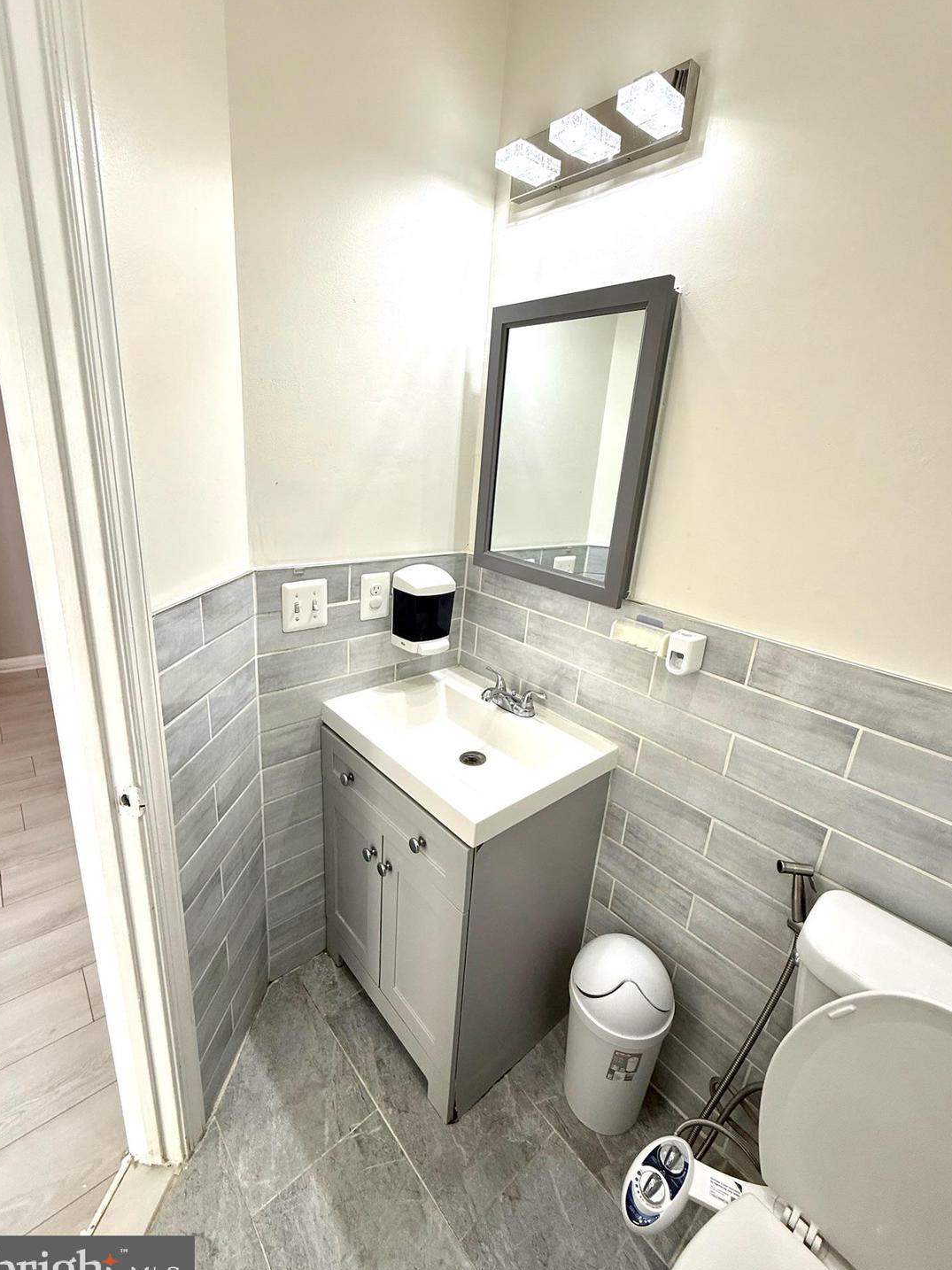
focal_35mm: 15
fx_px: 550
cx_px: 484
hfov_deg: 81.7
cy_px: 628
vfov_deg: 98.2
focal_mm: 2.22
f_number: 2.2
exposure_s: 1/120
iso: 80
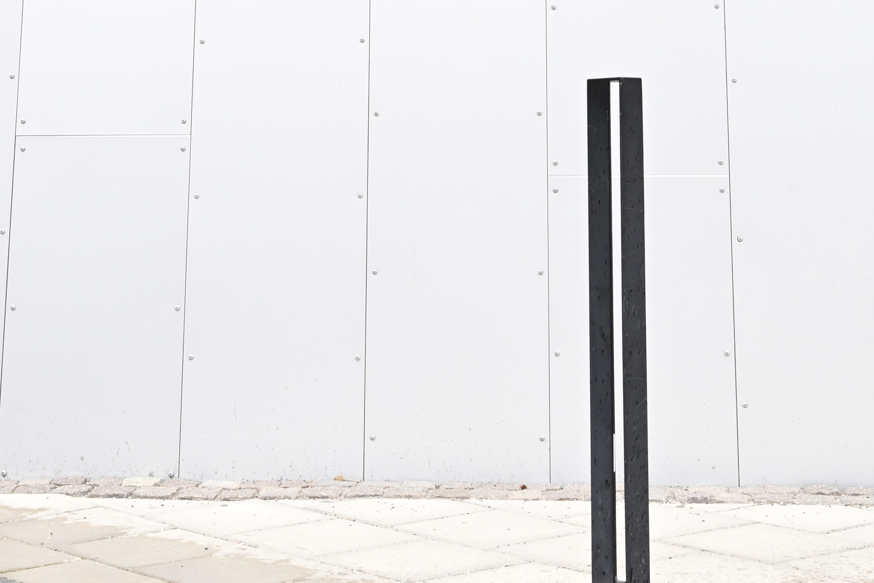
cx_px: 507
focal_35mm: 81
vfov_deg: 15.3
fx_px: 1966
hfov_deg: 25.0
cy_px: -356
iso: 1250
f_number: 5
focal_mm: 24
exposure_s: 1/400
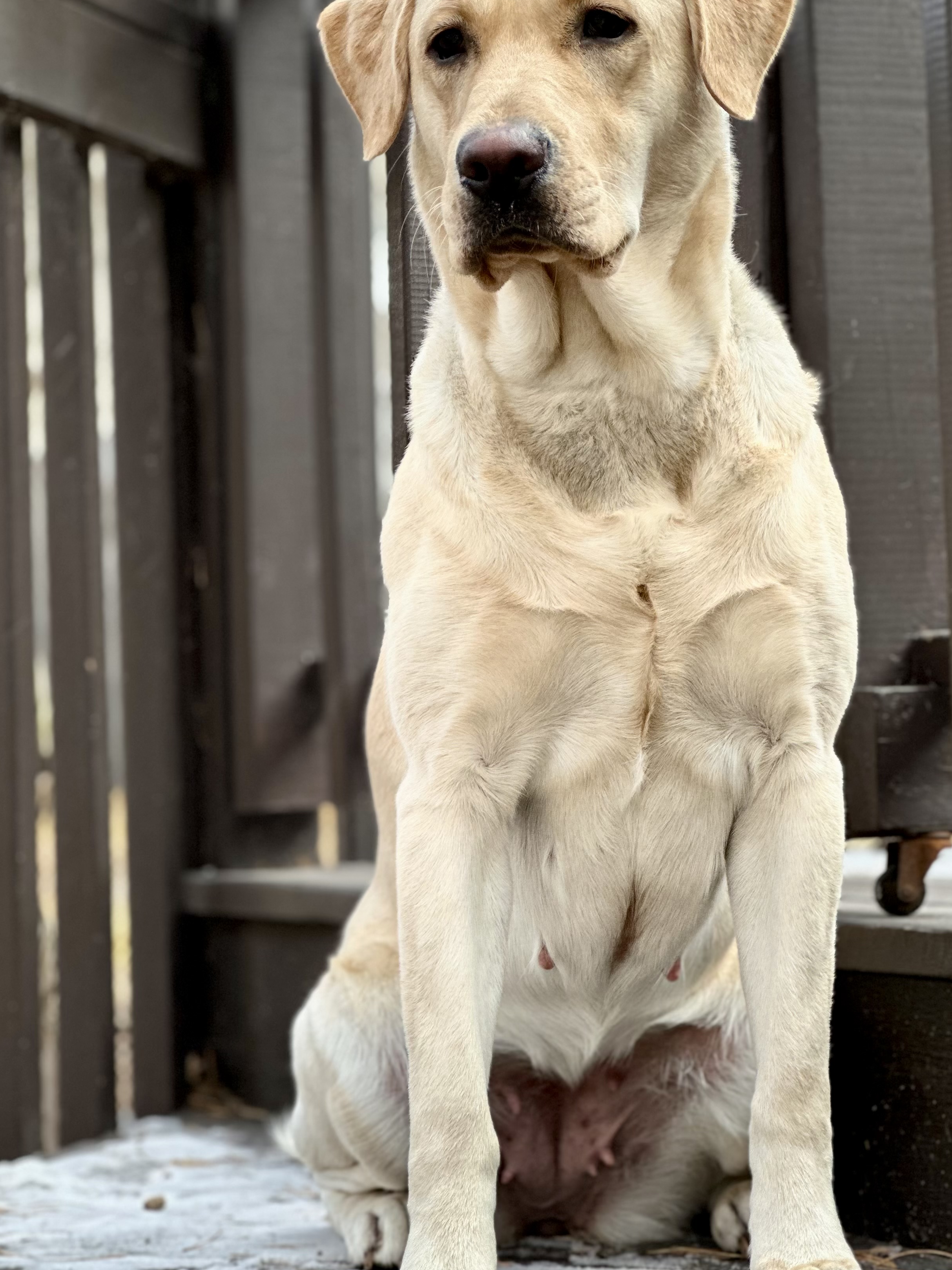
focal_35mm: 96
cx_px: 574
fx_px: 3520
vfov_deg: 20.4
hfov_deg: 15.4
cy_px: 635
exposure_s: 1/121
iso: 100
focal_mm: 9
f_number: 2.8
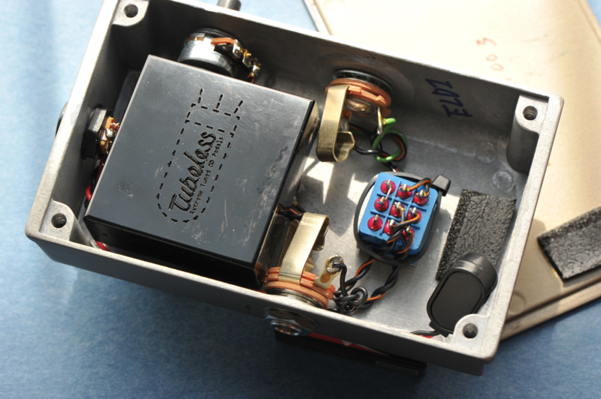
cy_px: 200
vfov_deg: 13.0
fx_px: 1751
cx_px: 300
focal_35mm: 105
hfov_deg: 19.5
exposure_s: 1/20
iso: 400
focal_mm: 105
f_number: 13
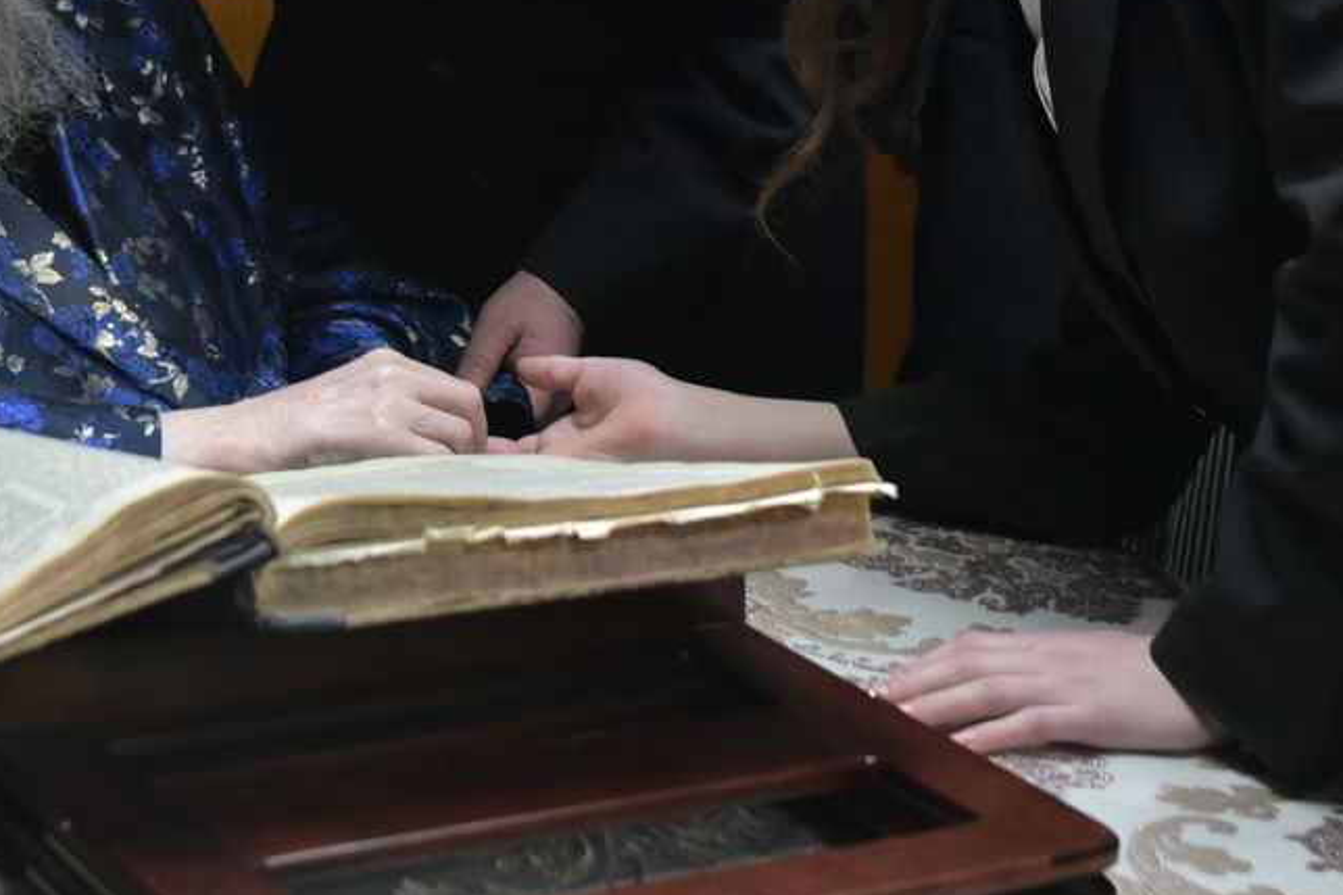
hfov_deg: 20.3
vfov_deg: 13.5
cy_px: 43
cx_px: 380
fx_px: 3729
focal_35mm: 100
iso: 3200
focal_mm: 46
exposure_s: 1/200
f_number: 5.6
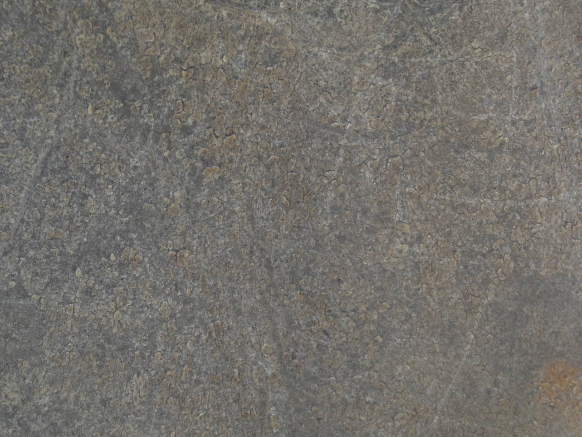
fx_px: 3145
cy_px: 244
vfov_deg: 7.9
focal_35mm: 187
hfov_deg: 10.6
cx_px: 302
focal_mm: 24.6
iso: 100
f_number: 4.4
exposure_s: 1/90
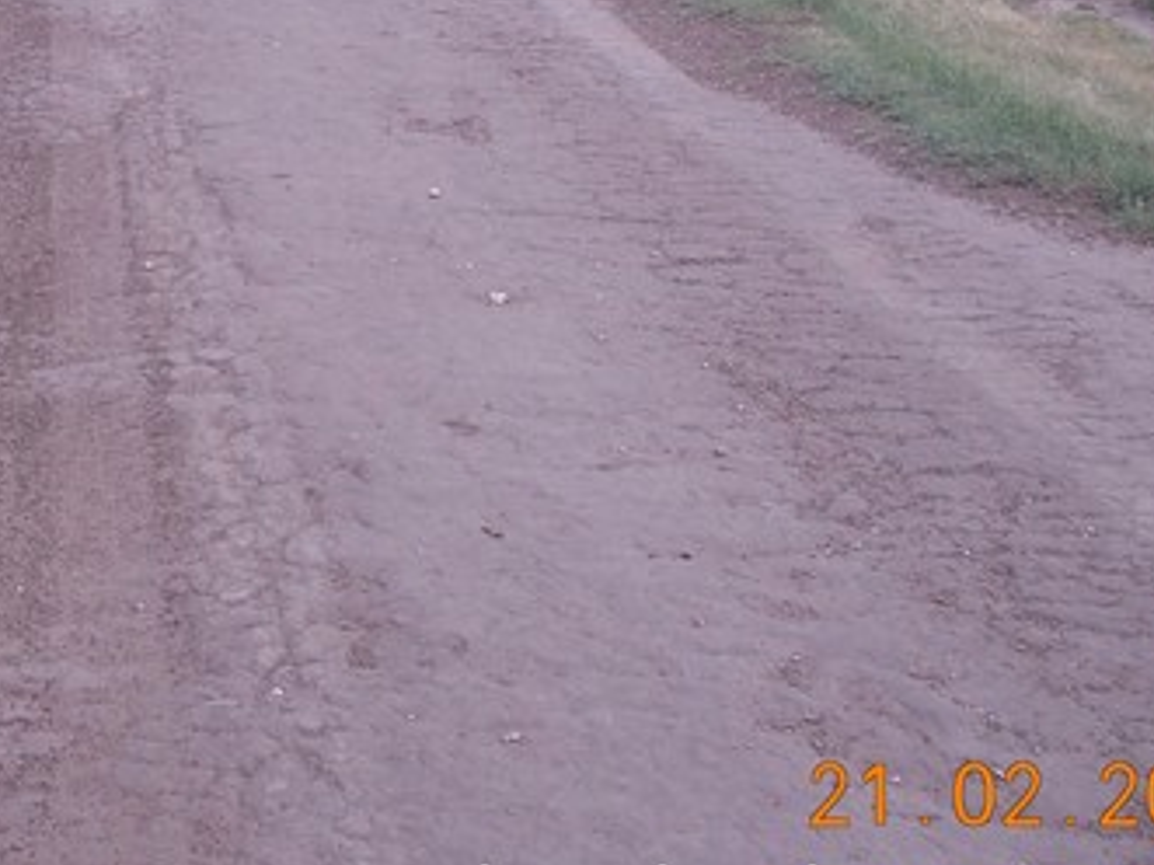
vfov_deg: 16.5
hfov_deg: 21.7
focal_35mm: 88
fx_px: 2933
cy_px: 31
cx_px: 87
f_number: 6.2
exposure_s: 1/250
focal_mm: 5.3
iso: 80
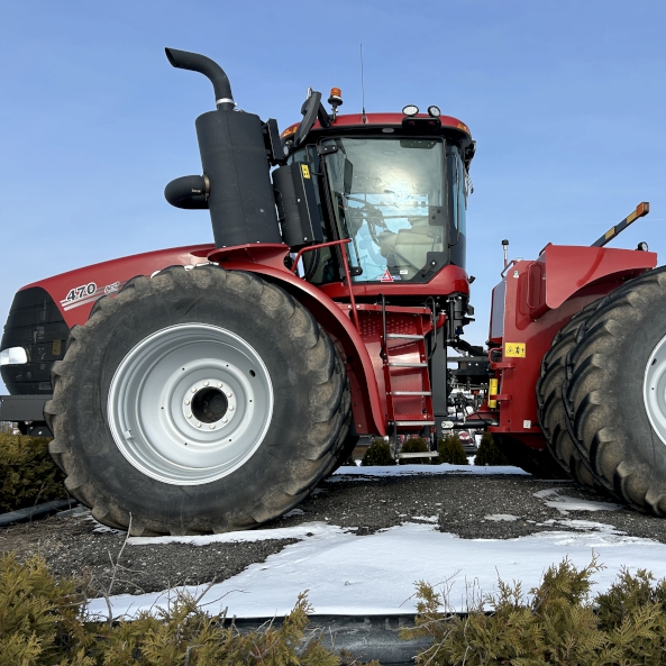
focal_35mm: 31
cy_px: 335
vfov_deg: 52.5
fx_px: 675
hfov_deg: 51.8
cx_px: 429
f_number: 1.5
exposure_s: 1/4831
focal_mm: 5.7
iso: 50
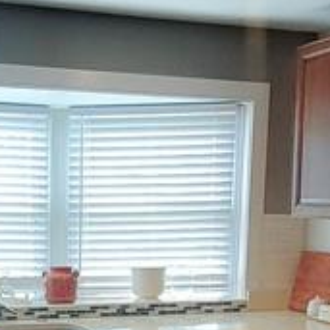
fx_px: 744
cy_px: 291
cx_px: 96
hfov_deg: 24.8
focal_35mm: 69
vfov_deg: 24.4
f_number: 2.2
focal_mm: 1.8
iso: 80
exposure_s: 1/60.2
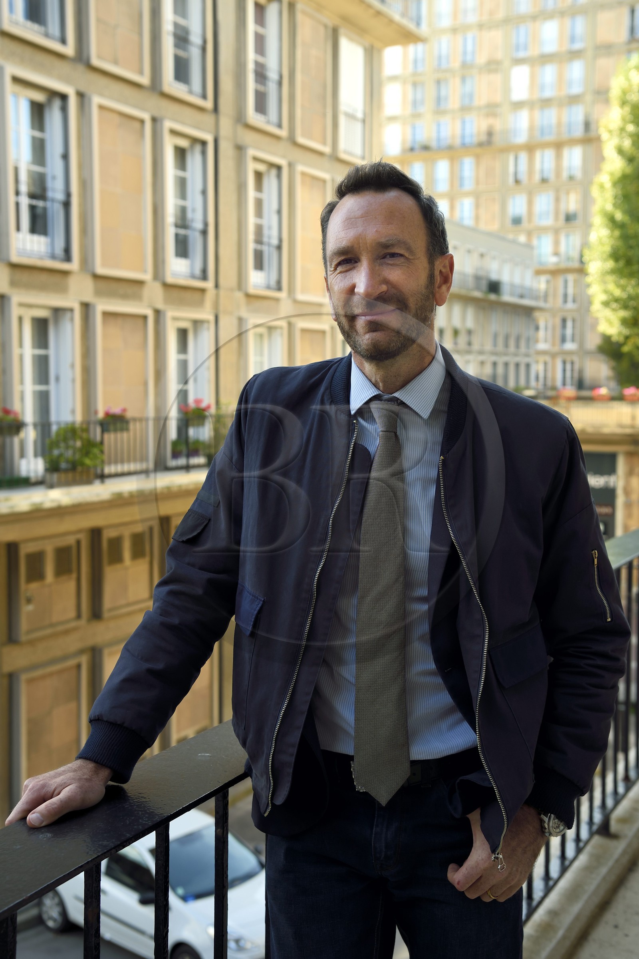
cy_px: 480
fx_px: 1171
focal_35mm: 44
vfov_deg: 44.5
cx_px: 320
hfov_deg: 30.5
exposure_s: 1/250
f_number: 5.6
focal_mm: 44
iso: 400
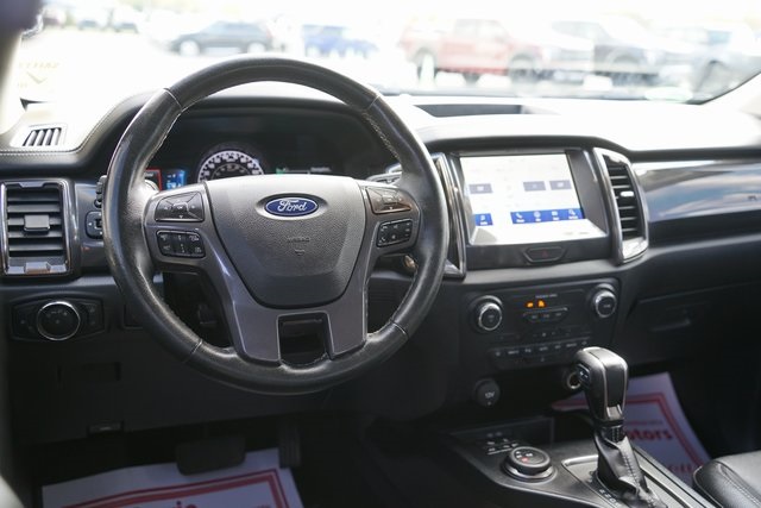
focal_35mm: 37
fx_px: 782
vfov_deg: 36.0
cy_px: 254
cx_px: 380
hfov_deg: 51.9
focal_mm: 37
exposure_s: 1/60
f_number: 4
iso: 320
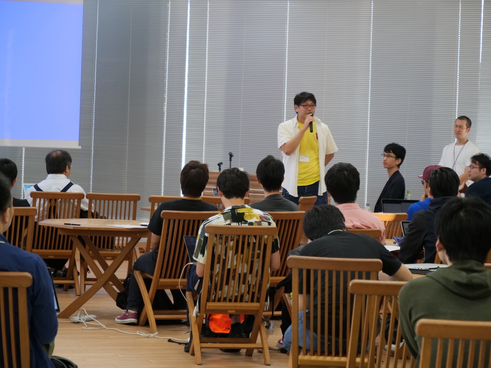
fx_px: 1702
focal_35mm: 120
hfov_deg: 16.4
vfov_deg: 12.3
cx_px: 246
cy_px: 184
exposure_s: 1/125
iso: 1250
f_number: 4
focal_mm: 60
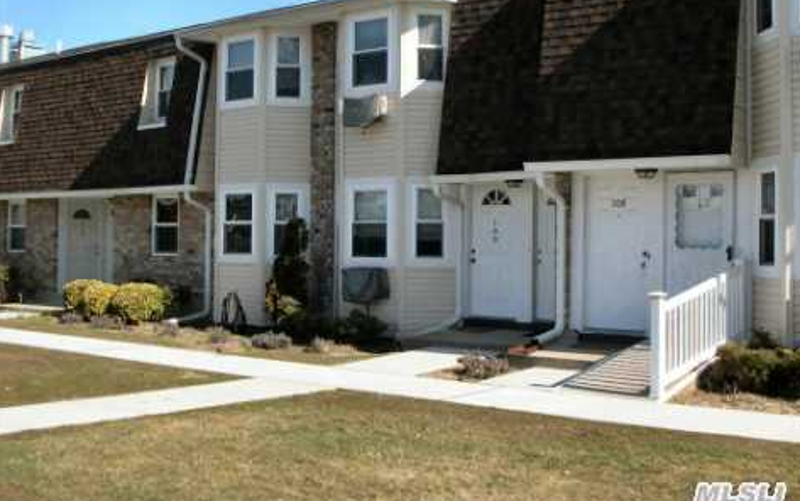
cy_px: 205
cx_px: 401
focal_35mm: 72
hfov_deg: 28.6
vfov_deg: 18.1
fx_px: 1570
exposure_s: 1/97.1
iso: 100
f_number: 10
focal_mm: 14.2
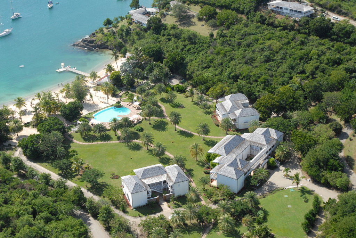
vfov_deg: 23.8
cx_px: 178
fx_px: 564
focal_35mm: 57
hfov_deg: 35.0
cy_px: 119
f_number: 9
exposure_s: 1/320
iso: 200
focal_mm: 38
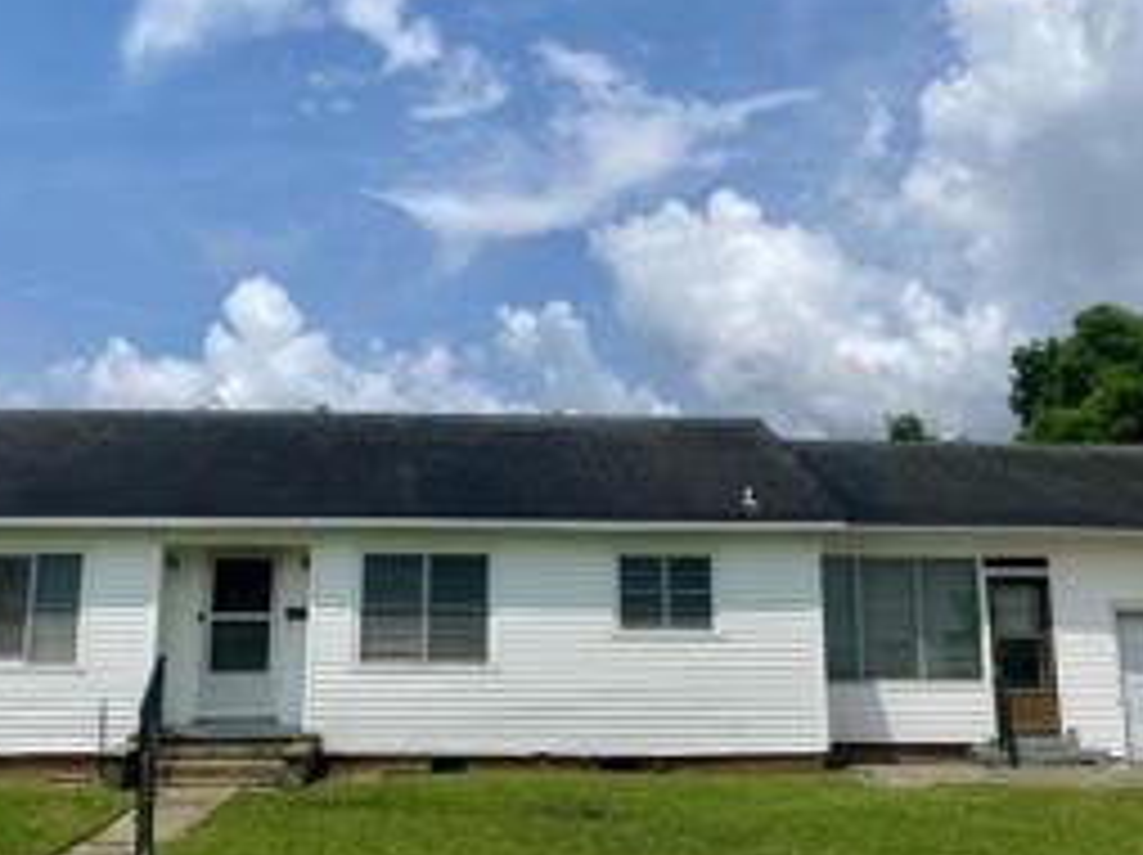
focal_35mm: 41
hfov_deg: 45.8
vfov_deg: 34.9
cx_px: 540
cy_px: 328
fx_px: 1353
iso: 32
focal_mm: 4.25
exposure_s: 1/5747
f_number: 1.8
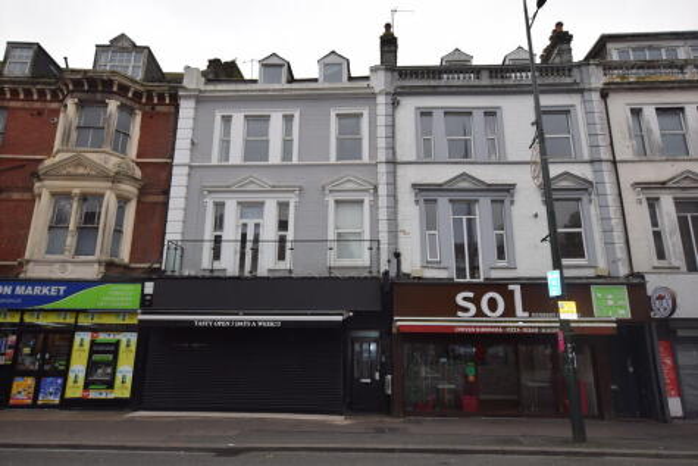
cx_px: 349
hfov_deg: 77.3
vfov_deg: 56.2
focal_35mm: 22
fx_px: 436
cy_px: 233
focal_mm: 15
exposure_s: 1/125
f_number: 5.6
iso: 100
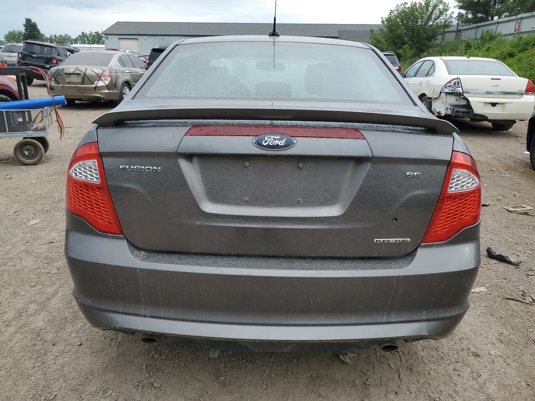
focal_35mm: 26
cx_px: 268
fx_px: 402
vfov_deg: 53.1
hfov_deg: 67.3
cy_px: 200
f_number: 1.5
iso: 50
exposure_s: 1/769
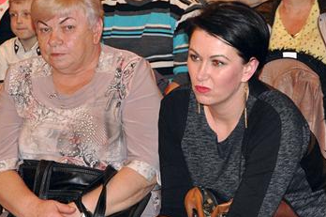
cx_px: 212
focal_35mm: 154
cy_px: -11
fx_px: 1393
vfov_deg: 8.8
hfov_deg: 13.3
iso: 2000
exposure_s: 1/60
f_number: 5
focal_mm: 42
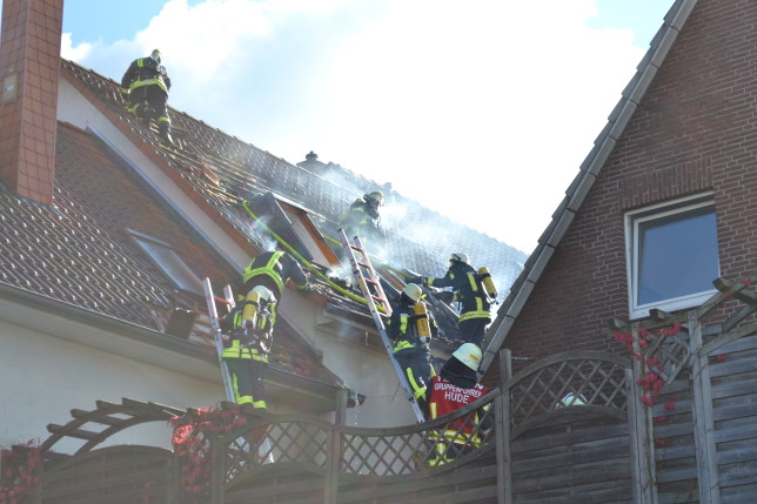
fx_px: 1734
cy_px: 252
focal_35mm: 82
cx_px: 378
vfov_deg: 16.5
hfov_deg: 24.6
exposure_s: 1/160
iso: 100
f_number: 6.3
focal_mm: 55
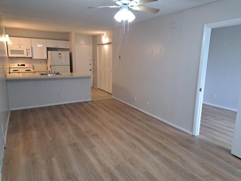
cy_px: 90
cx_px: 120
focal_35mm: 24
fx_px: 167
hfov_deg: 71.6
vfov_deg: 56.8
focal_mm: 5.23
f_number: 1.8
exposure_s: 1/60
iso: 200
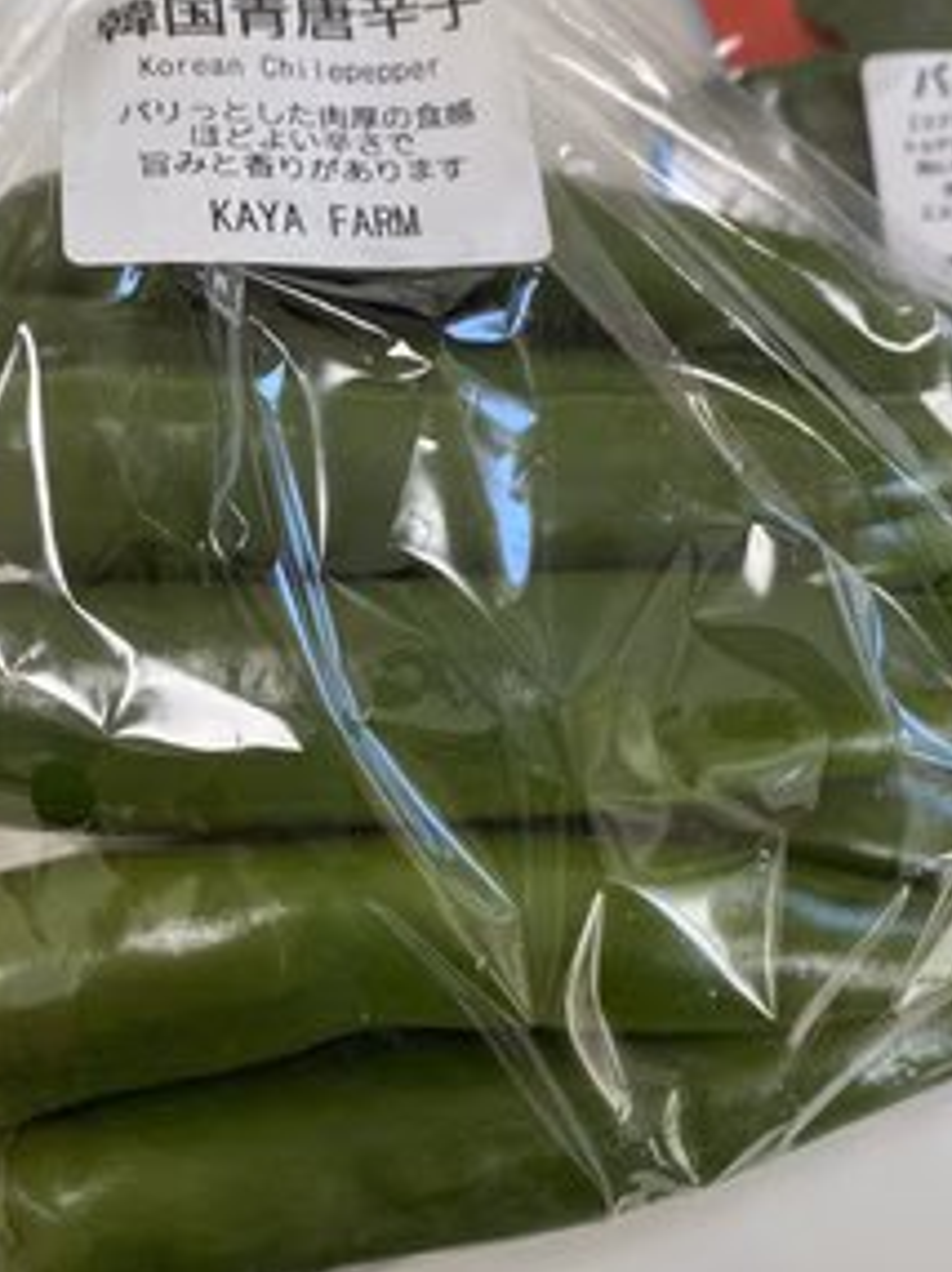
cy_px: 409
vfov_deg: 51.5
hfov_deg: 40.6
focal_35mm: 35
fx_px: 1285
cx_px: 485
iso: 40
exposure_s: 1/112
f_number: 1.8
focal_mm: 4.25
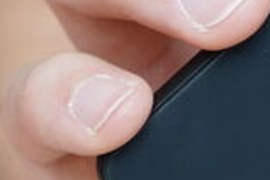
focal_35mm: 272
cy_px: -19
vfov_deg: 5.0
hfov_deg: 7.3
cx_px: 560
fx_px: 2040
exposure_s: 1/200
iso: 2000
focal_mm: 45
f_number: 5
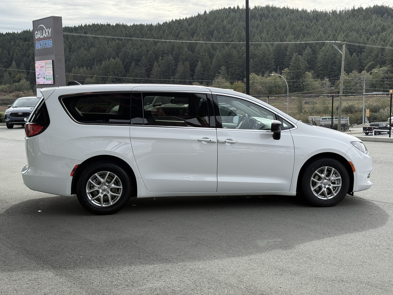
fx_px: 545
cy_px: 148
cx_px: 196
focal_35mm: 48
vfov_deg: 30.3
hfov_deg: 39.7
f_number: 1.78
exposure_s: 1/1931
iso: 64
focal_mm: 6.76
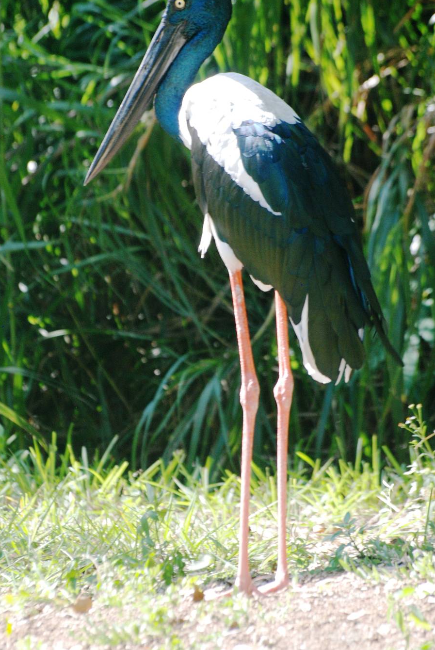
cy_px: 306
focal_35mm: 430
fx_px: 7771
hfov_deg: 3.2
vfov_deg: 4.8
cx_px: 188
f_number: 5.3
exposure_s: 1/200
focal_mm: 240
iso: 400
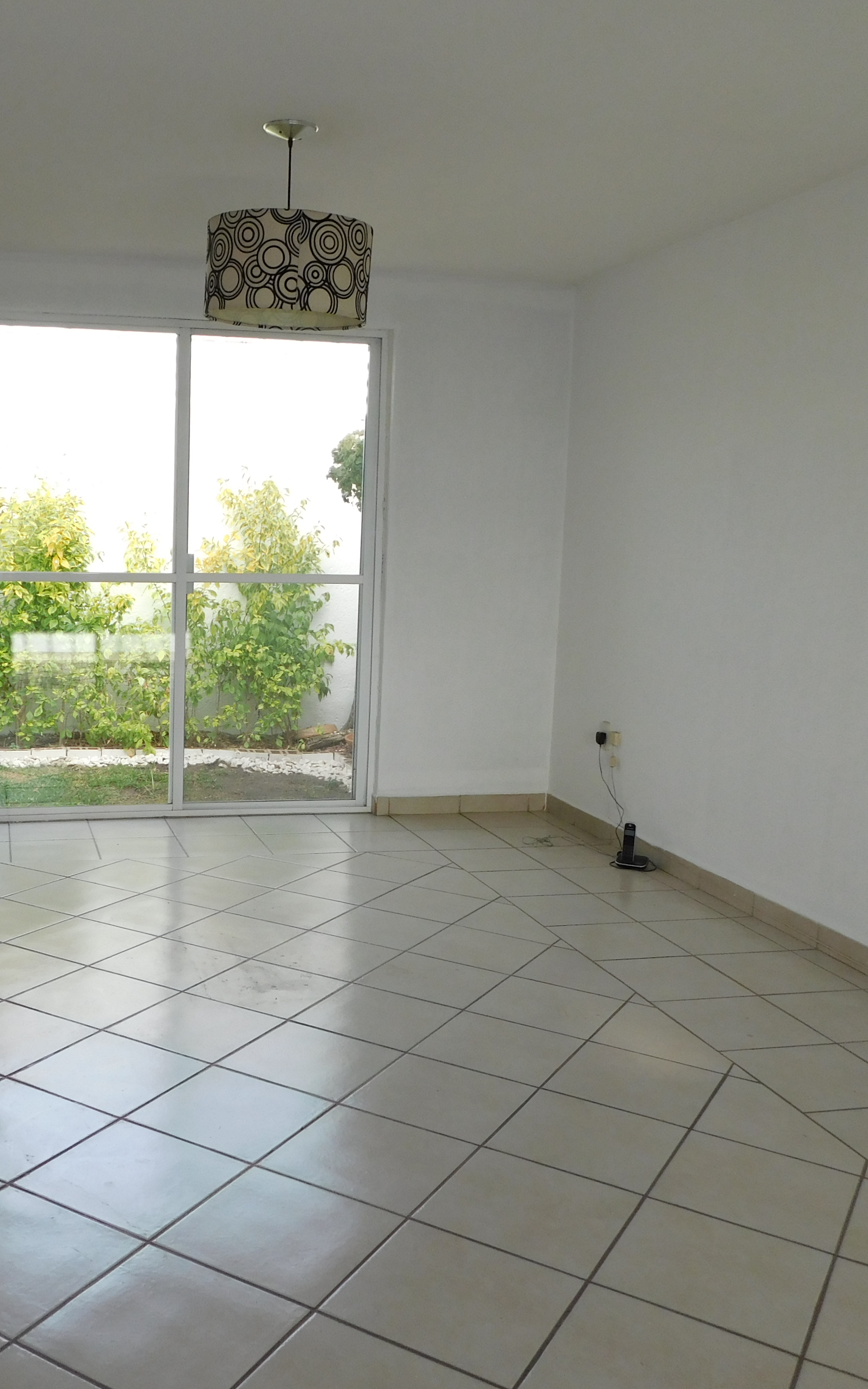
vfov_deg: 58.1
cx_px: 242
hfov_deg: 37.6
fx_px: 1249
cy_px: 699
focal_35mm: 33
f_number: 3
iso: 125
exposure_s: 1/125
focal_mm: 4
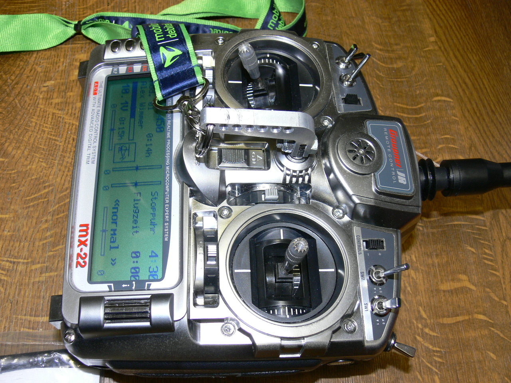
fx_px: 517
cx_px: 256
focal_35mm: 35
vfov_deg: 40.7
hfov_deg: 52.6
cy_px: 192
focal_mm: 7.5
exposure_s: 1/30
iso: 100
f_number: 4
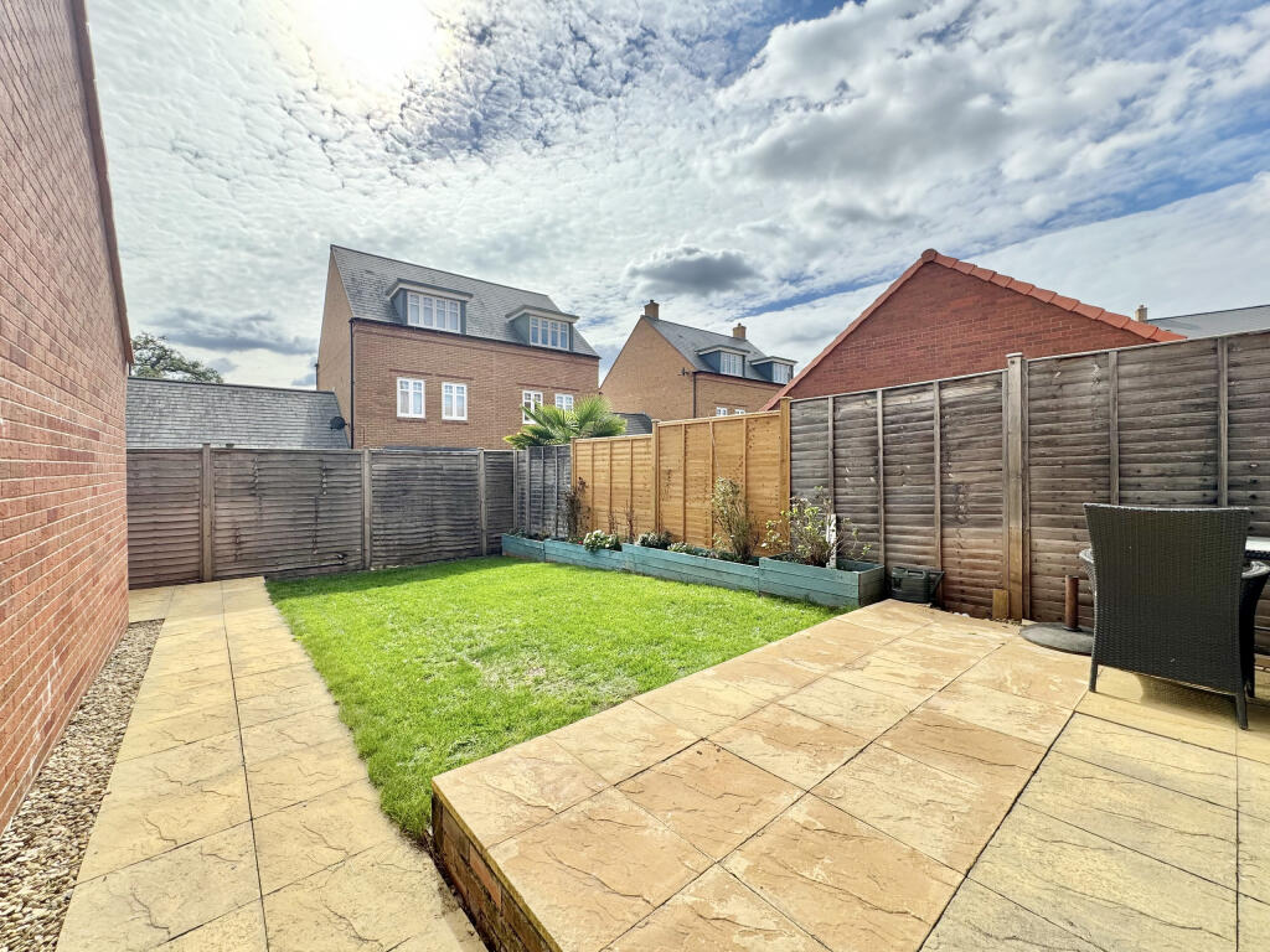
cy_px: 476
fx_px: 514
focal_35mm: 14
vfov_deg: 85.7
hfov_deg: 102.1
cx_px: 635
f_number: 2.2
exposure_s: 1/1420
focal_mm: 2.22
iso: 50
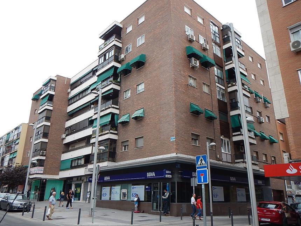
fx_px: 243
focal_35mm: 28
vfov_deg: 49.7
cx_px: 150
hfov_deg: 63.4
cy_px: 113
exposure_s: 1/320
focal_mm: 5
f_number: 3.9
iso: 125
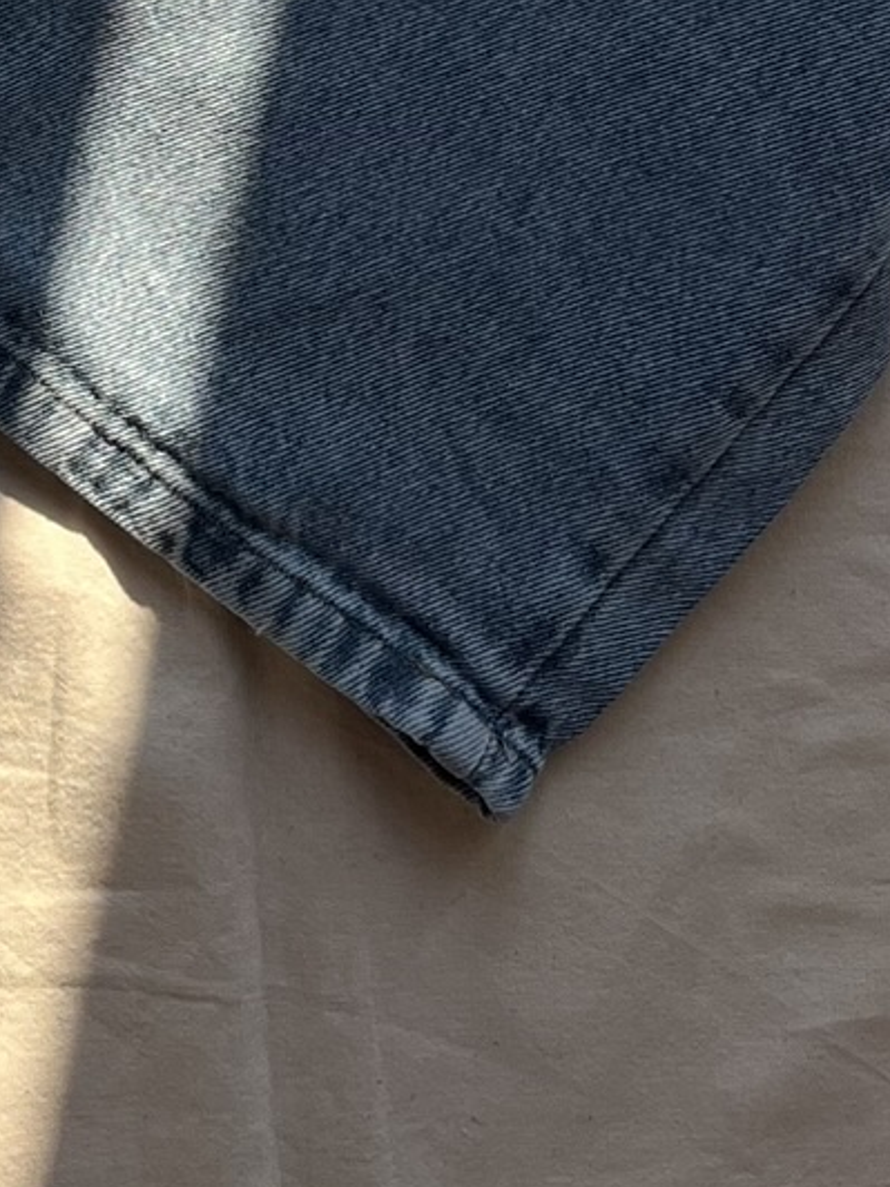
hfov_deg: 14.5
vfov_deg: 16.0
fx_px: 3428
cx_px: -18
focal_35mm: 100
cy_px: -1067
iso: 50
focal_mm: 5.1
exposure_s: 1/821
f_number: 1.6
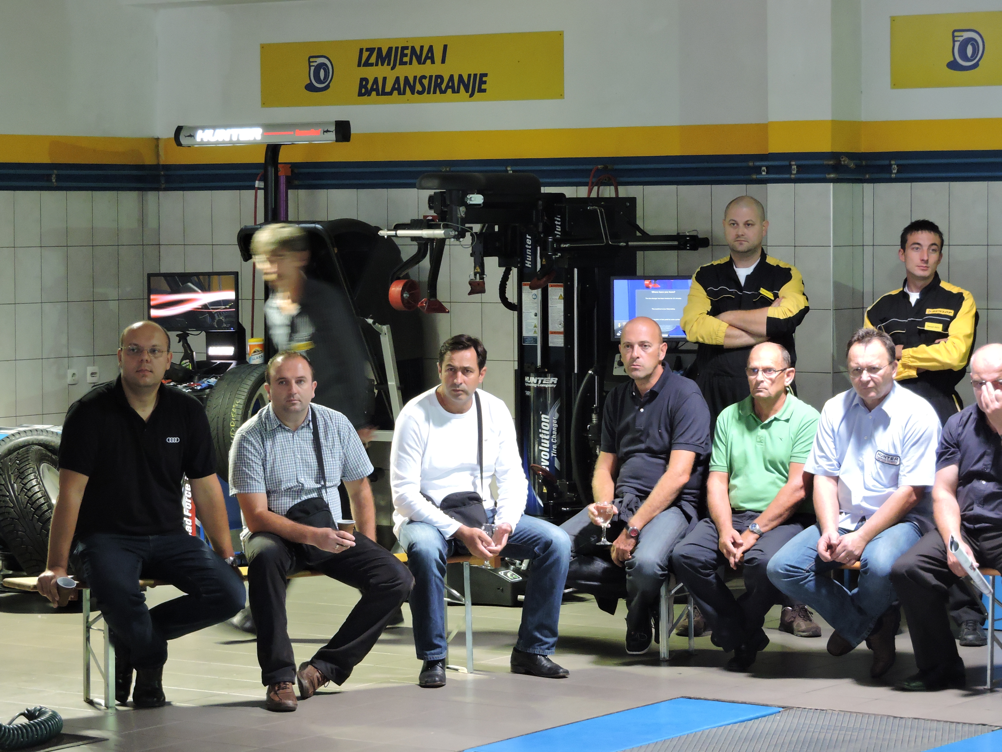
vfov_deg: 12.9
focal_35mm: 115
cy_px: 376
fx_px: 3329
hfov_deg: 17.1
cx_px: 501
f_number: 5
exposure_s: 1/15
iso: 640
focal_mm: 20.6
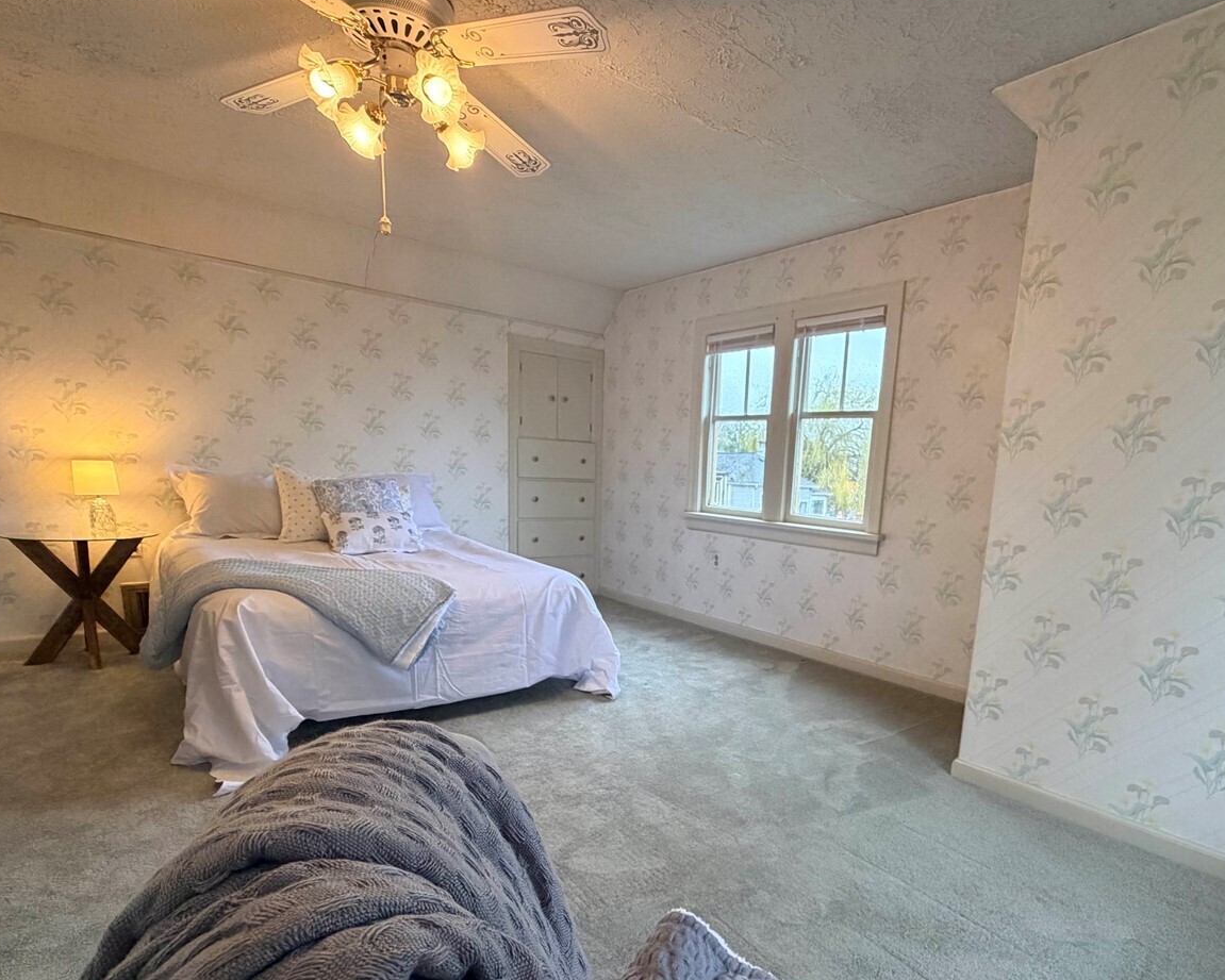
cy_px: 605
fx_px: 689
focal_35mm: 19
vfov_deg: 69.9
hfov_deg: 82.5
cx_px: 723
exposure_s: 1/120
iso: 320
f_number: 2.2
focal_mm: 2.22
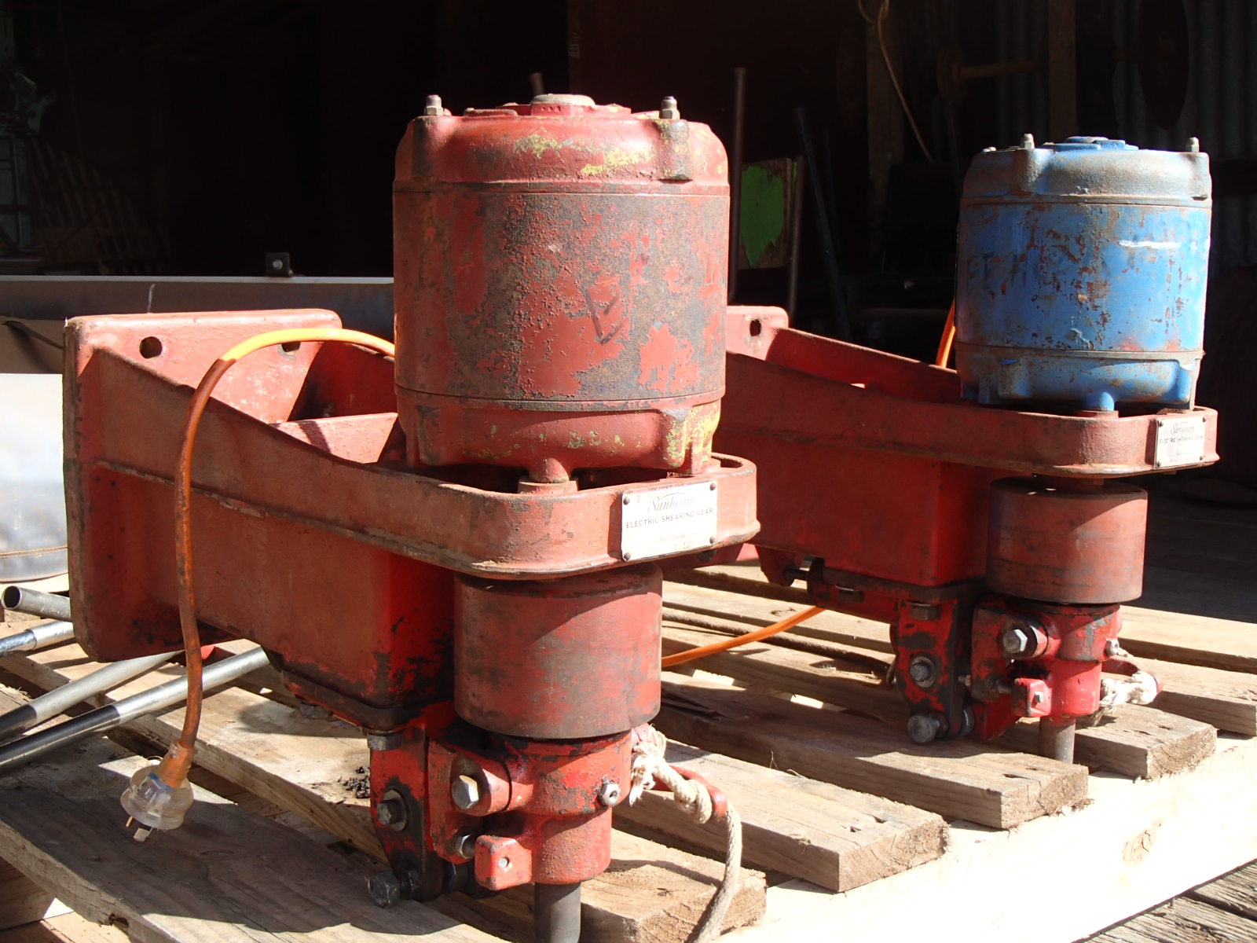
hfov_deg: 43.9
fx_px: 1561
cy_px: 472
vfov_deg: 33.6
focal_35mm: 43
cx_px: 628
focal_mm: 7.73
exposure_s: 1/250
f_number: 4.8
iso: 100
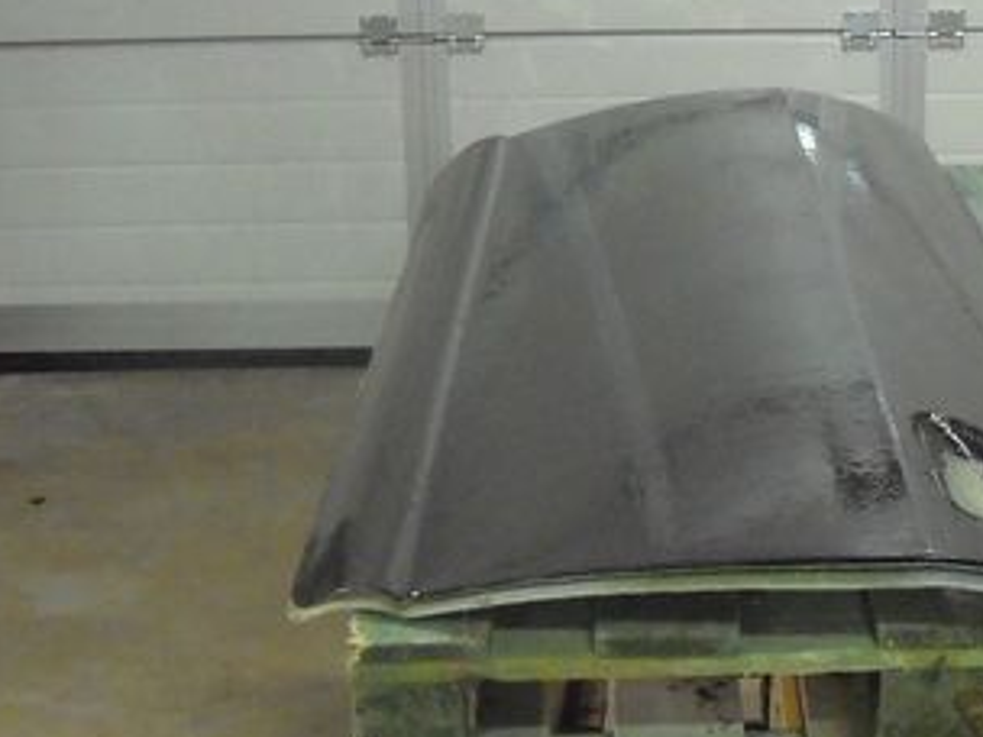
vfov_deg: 18.9
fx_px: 2215
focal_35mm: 78
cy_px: 294
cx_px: 744
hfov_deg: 24.7
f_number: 2.7
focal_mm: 6.2
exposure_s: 1/30
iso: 800
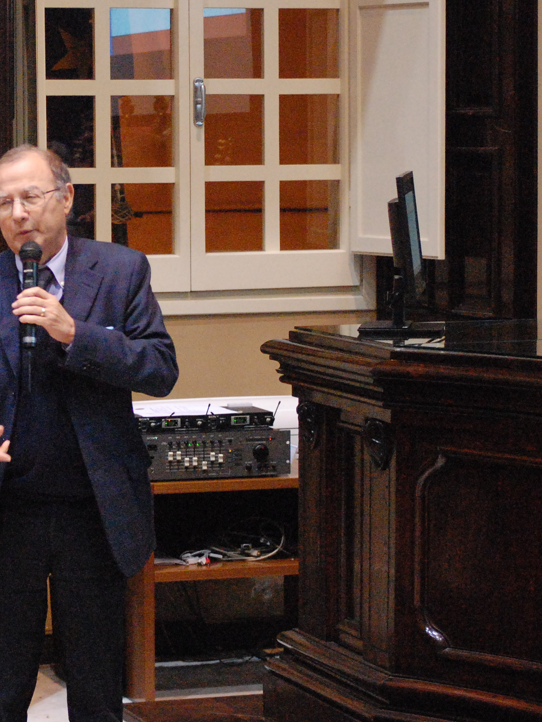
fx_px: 2709
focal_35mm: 130
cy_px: 331
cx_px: 92
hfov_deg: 11.4
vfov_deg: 15.2
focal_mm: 55
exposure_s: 1/50
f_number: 4
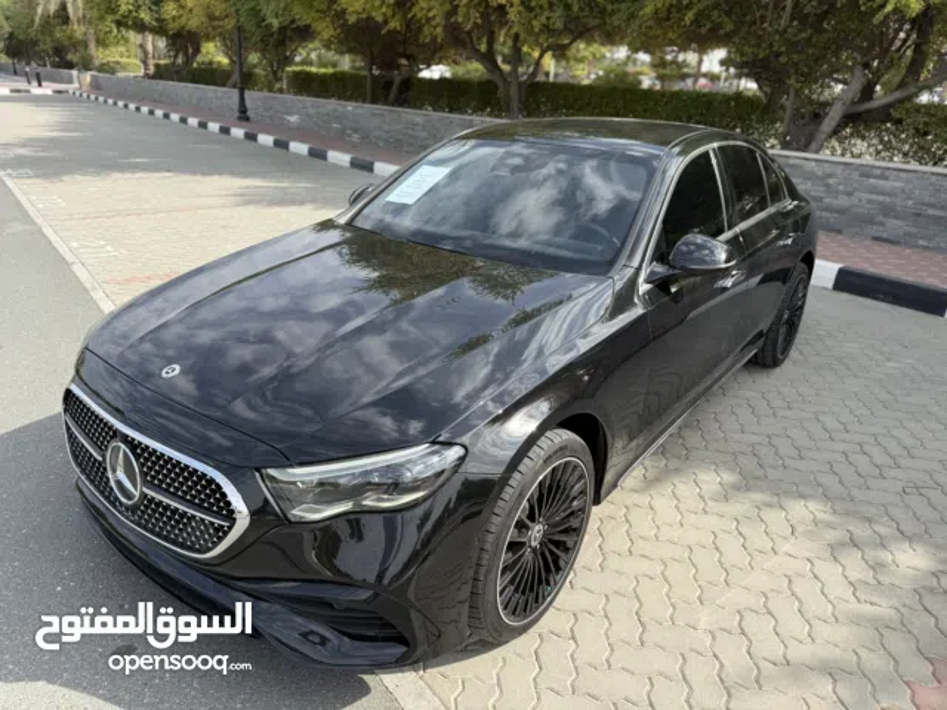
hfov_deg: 71.6
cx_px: 474
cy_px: 355
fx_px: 657
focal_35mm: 24
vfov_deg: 56.8
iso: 80
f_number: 1.78
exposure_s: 1/2232
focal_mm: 6.76
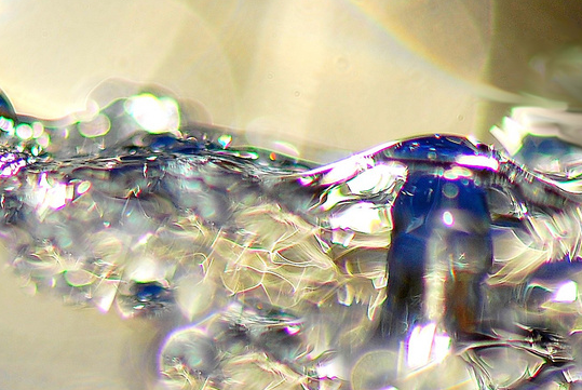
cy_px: 542
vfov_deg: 2.9
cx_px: 334
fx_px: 7633
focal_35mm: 471
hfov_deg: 4.4
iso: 100
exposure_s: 1/125
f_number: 4
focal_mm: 105
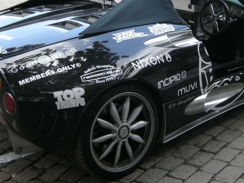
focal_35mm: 74
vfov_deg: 19.8
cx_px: 157
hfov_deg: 26.2
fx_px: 522
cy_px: 54
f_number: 3.8
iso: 64
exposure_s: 1/78
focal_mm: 7.5
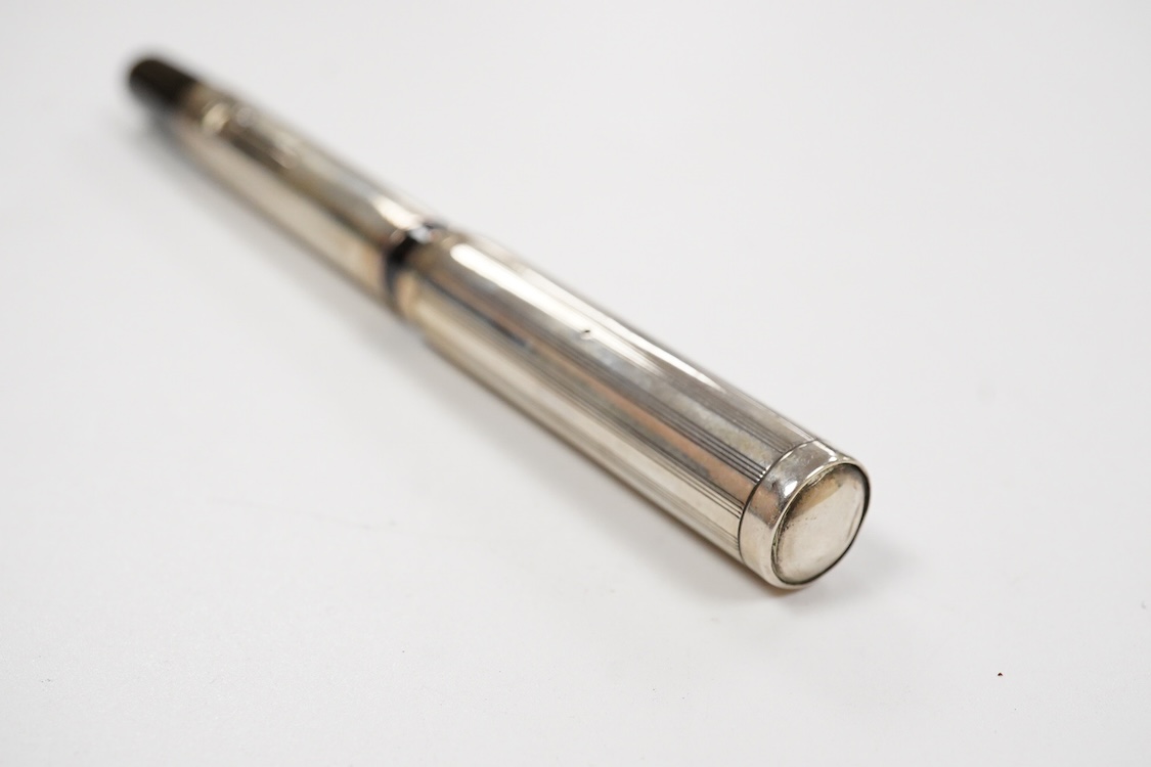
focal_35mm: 45
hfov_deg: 43.6
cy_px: 384
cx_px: 576
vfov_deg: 29.9
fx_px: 1439
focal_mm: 30
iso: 2500
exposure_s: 1/200
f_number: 11
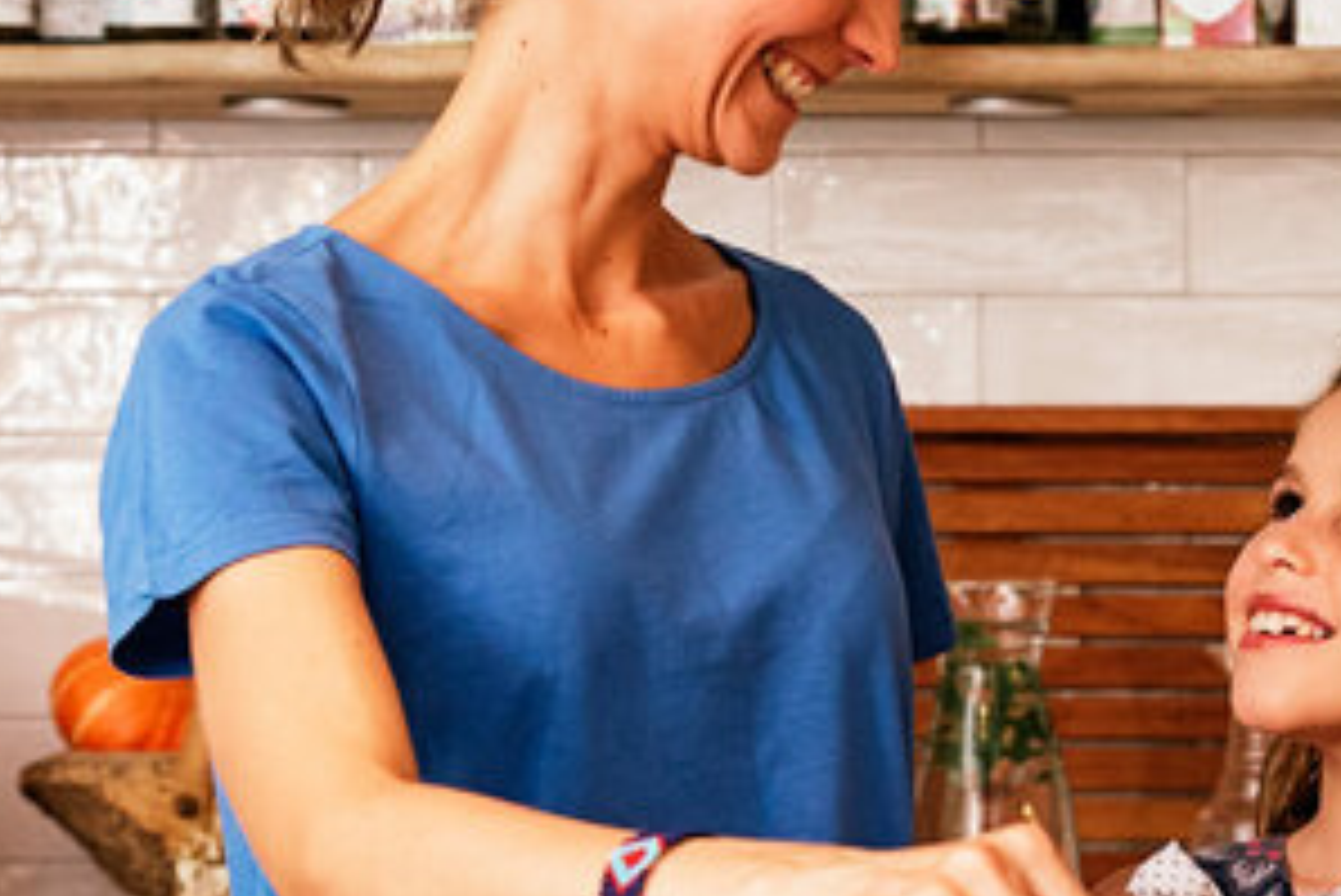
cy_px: 511
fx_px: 5255
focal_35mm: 141
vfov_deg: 9.7
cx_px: 1548
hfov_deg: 14.2
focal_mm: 35
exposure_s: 1/100
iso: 800
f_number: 3.5
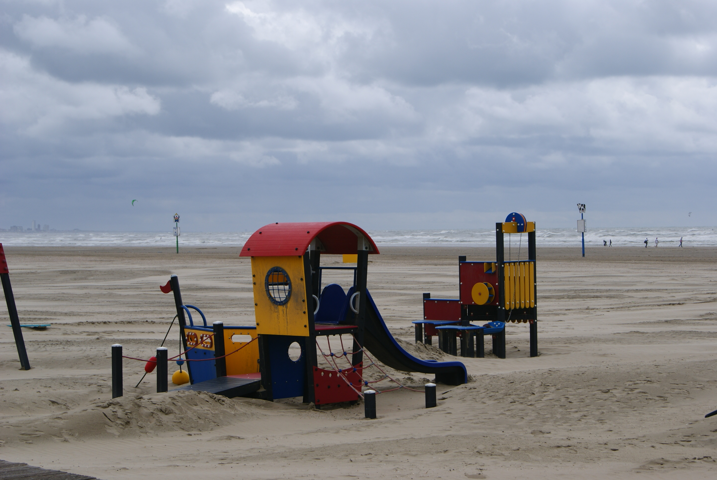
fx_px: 1644
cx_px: 358
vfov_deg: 16.6
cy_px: 240
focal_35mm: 82
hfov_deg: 24.6
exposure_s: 1/200
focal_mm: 55
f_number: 13
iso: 100
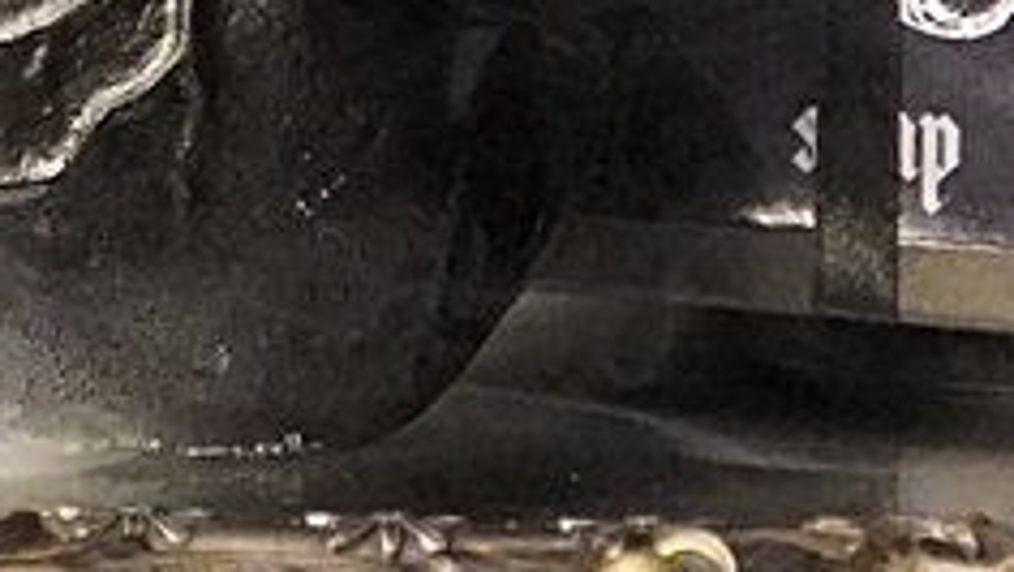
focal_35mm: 256
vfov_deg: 4.7
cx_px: -4
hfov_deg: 8.4
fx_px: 6886
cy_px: -467
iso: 6400
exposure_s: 1/60
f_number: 4
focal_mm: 24
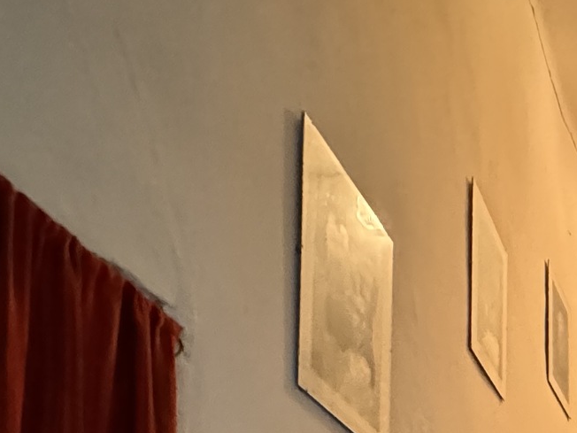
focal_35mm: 55
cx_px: 757
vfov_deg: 20.3
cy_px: 746
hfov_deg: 28.4
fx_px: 917
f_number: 2.2
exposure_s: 1/50
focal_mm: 2.22
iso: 1250
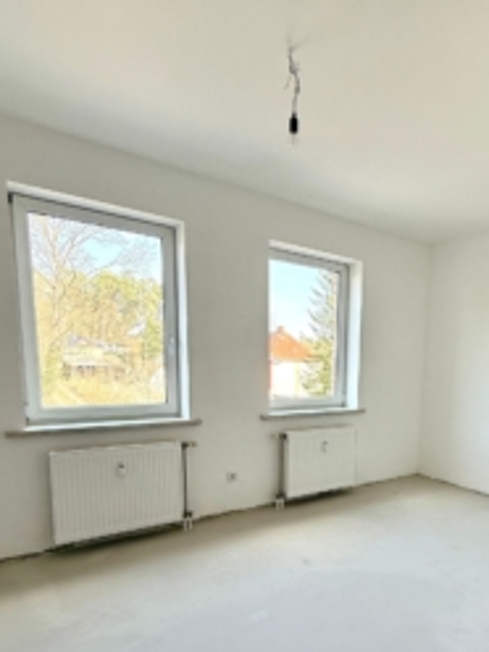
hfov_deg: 59.4
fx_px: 414
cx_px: 333
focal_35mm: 22
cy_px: 423
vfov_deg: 74.5
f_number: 2.2
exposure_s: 1/171
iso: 64
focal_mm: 2.22
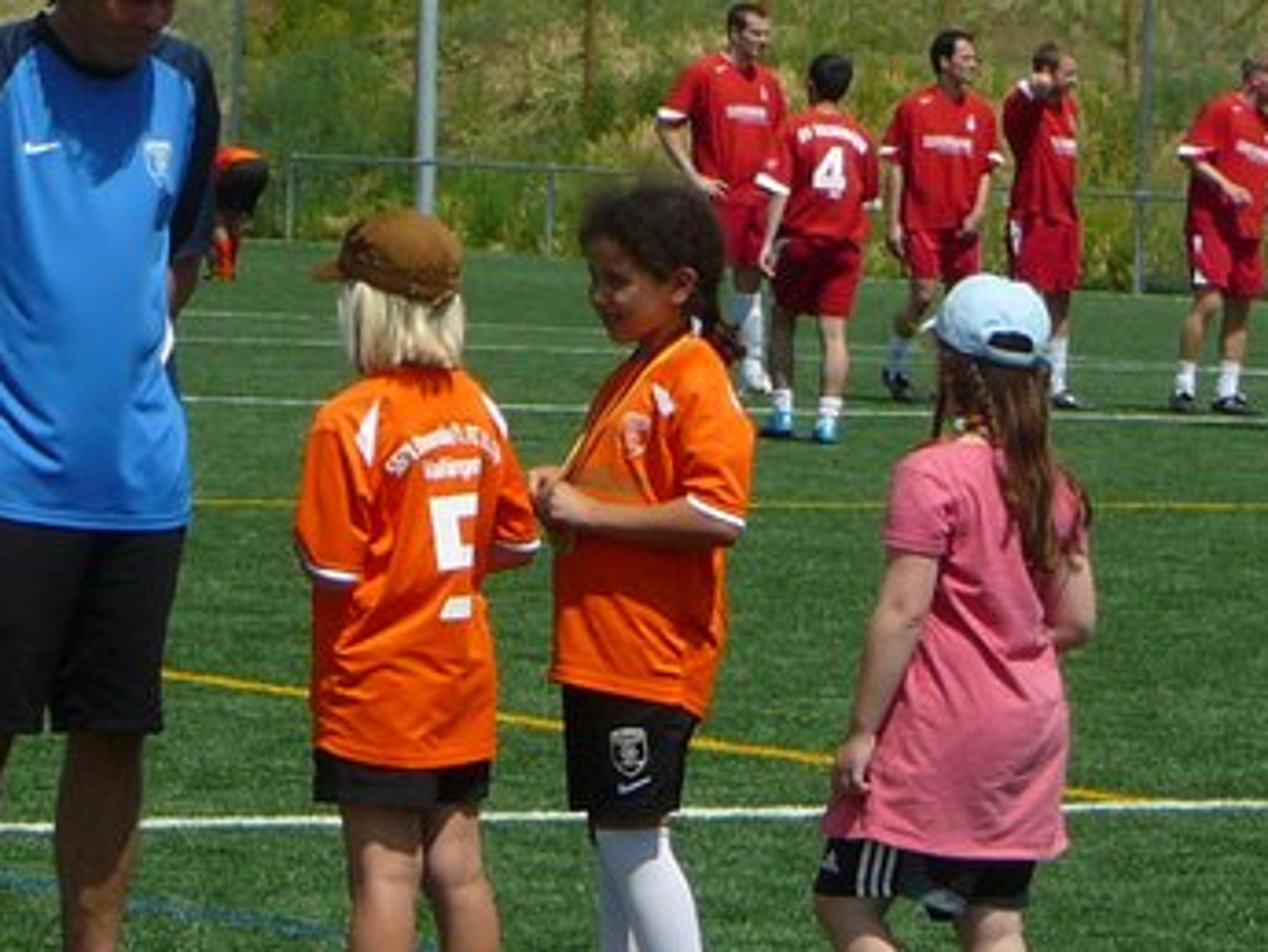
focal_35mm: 252
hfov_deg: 7.8
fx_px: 9234
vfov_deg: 5.9
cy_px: 493
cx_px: 129
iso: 80
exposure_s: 1/400
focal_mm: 13
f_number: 6.3
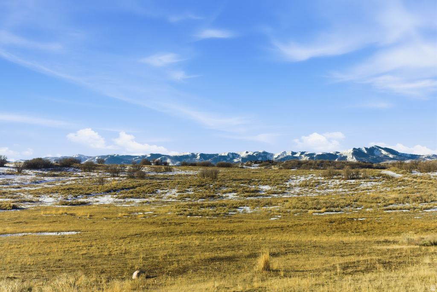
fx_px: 450
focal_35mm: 37
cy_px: 146
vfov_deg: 36.0
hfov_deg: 51.8
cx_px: 218
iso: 800
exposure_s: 1/800
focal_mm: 37
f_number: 9
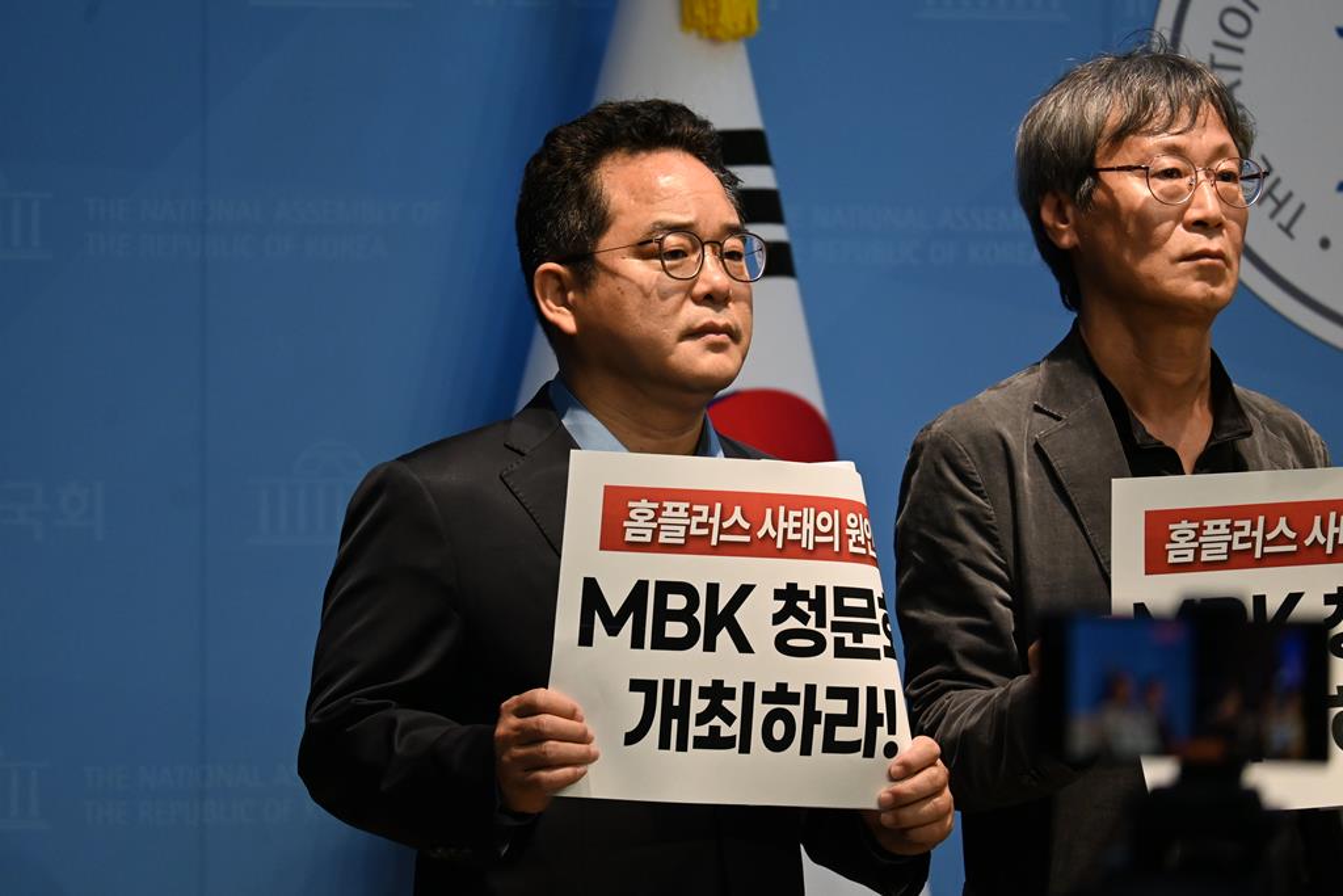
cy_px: 448
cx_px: 672
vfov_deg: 3.7
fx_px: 13991
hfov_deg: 5.5
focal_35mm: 375
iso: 1250
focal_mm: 250
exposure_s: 1/250
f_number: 6.3
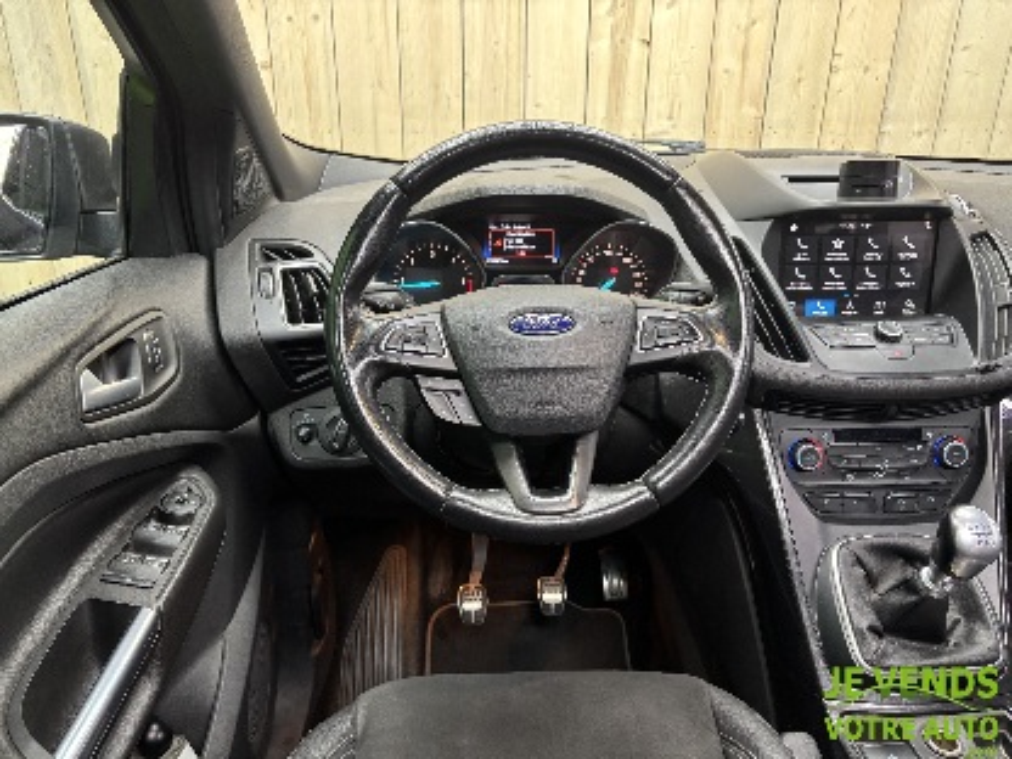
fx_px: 760
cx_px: 506
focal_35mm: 26
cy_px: 380
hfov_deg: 67.3
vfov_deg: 53.1
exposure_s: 1/50
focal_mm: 5.96
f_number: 1.6
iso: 400
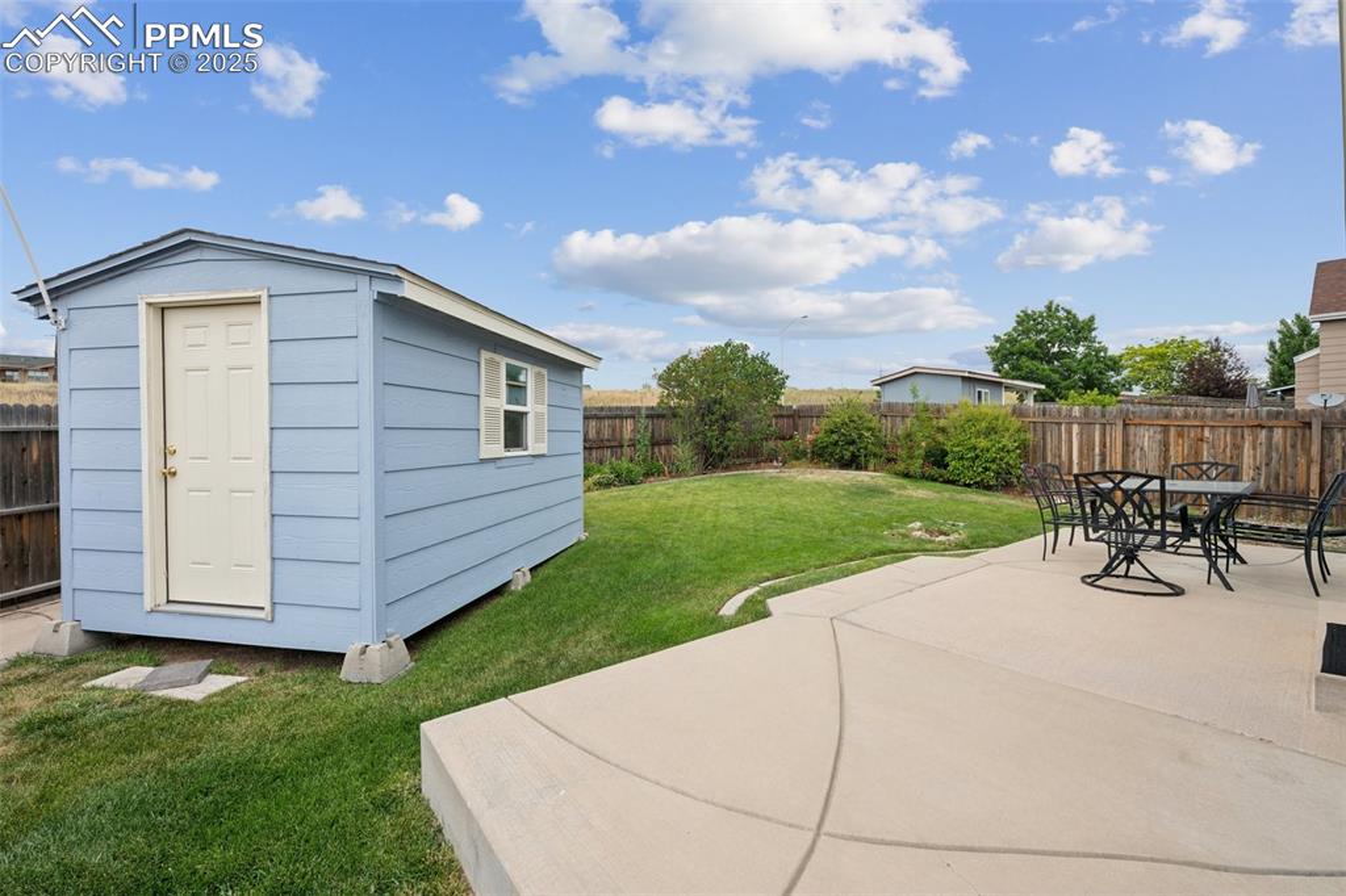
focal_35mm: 14
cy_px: 448
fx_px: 523
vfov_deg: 81.2
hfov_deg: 104.3
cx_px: 673
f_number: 9
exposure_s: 1/60
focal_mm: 14
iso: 100
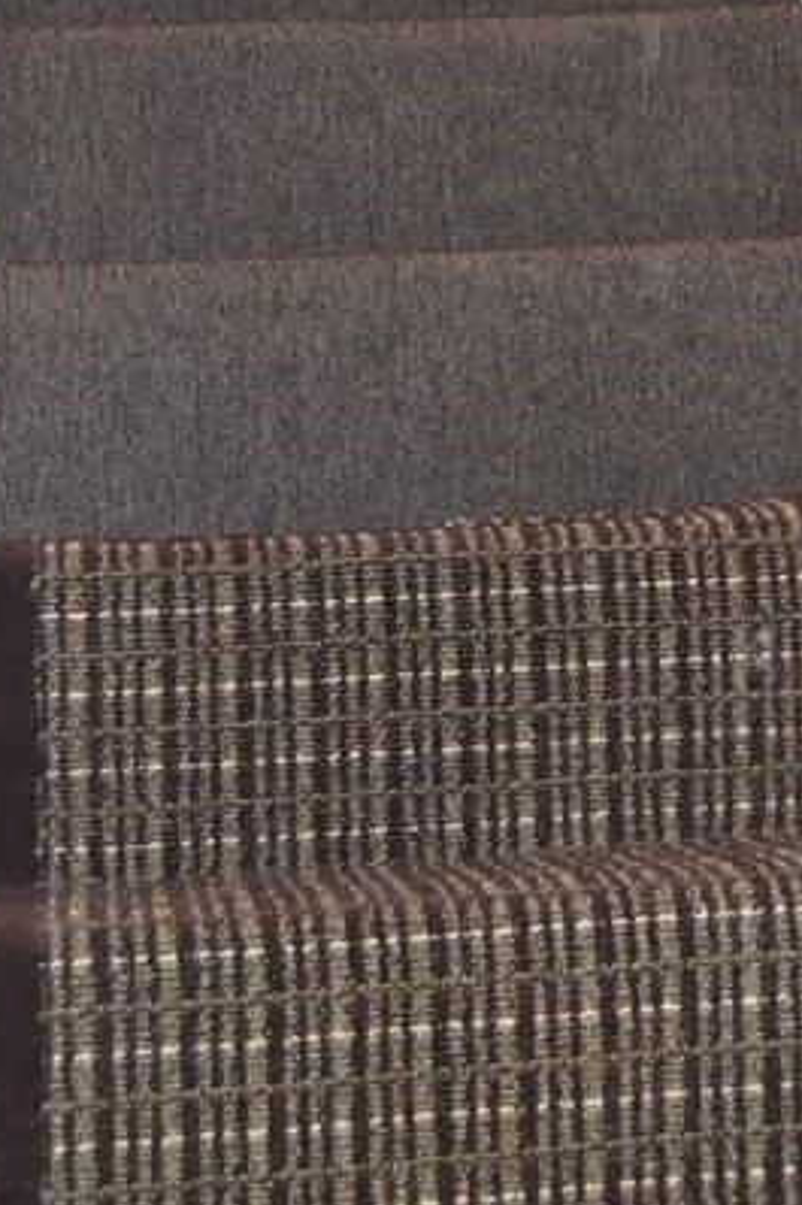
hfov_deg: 16.8
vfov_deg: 24.3
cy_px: 115
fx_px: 2709
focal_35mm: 81
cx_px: 490
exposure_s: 1/60
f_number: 4
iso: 3200
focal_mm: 28
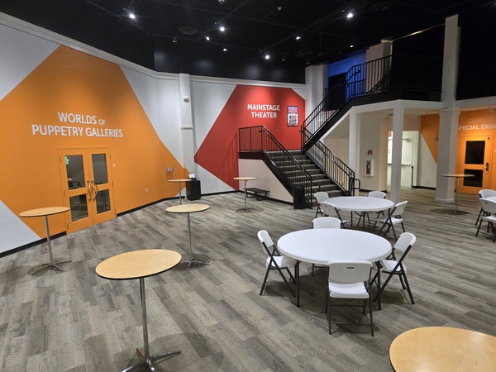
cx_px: 248
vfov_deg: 58.9
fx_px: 330
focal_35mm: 23
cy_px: 186
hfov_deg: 73.9
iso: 500
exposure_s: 1/120
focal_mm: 5.4
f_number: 1.8
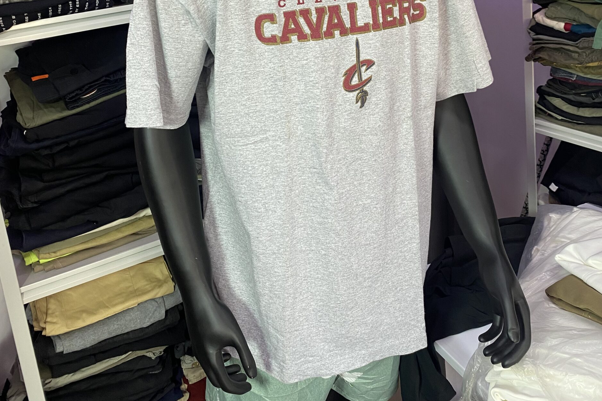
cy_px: 46
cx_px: 303
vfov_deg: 34.1
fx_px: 619
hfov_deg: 51.9
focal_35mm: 37
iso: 64
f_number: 1.8
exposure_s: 1/50
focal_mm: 4.25
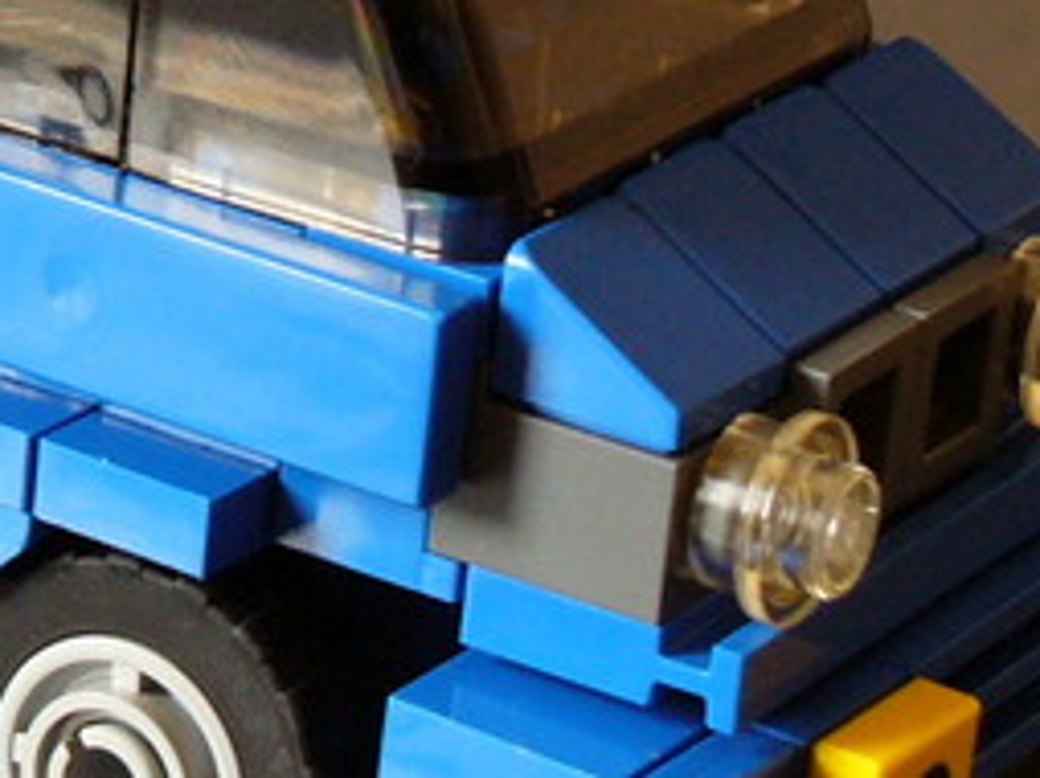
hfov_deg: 7.9
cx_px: -438
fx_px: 7384
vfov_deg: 6.0
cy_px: -49
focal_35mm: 246
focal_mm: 12.8
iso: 200
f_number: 3.3
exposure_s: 1/20
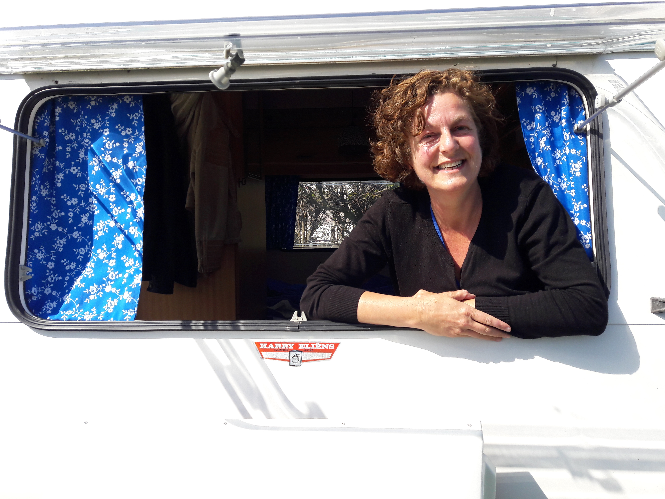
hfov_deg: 61.7
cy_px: 256
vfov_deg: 48.2
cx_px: 340
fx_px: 557
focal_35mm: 29
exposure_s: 1/1079
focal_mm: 3.7
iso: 40
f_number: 1.9
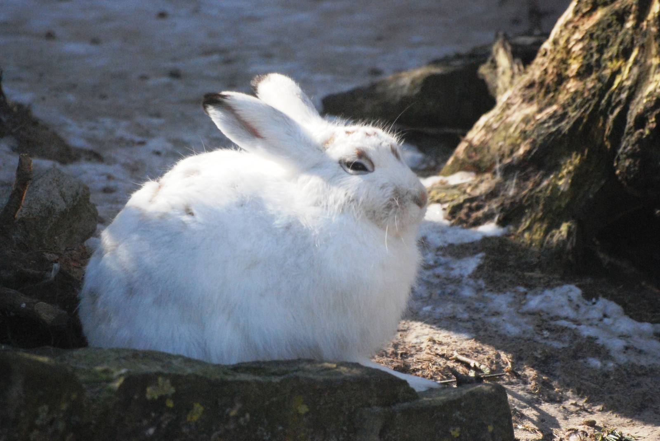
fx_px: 7434
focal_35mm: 405
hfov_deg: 5.1
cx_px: 330
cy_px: 220
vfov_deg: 3.4
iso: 1600
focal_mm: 270
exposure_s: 1/2500
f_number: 6.3
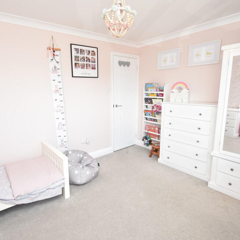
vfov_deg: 74.8
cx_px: 103
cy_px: 119
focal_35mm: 20
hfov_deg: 74.4
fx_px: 157
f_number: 5
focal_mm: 10
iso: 800
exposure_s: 1/200
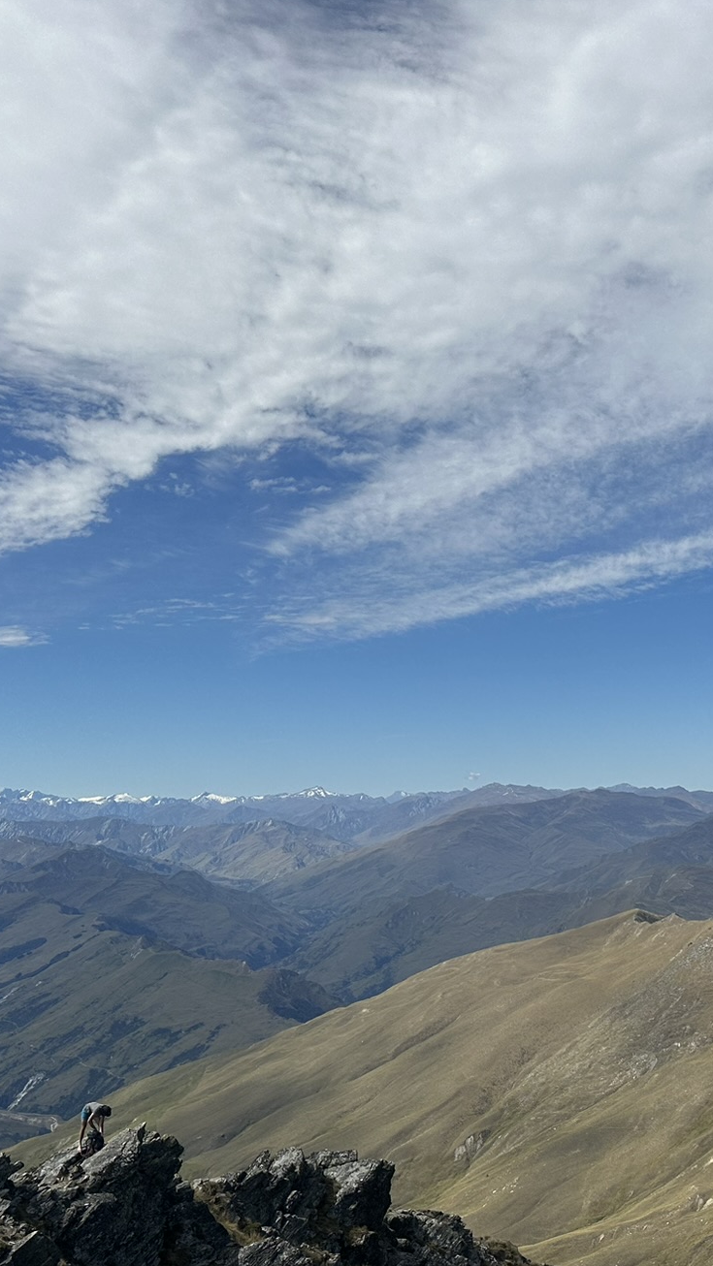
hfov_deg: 28.7
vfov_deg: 49.2
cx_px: 501
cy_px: 739
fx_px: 1377
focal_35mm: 41
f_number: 1.78
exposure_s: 1/10753
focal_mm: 6.86
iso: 80
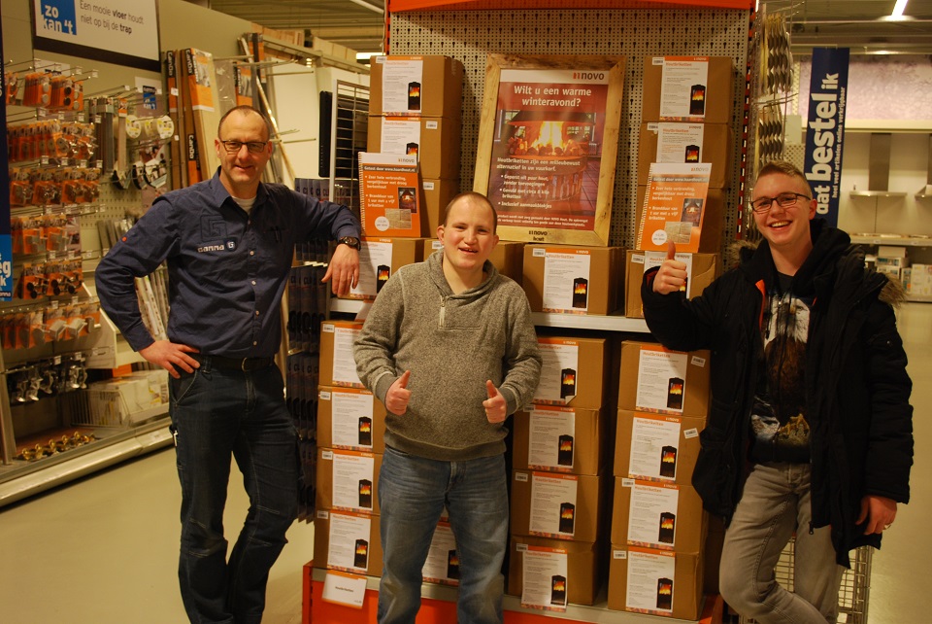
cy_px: 312
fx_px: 1088
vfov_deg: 32.0
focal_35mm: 42
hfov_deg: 46.4
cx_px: 466
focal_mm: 28
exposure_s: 1/40
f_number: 4.5
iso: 400
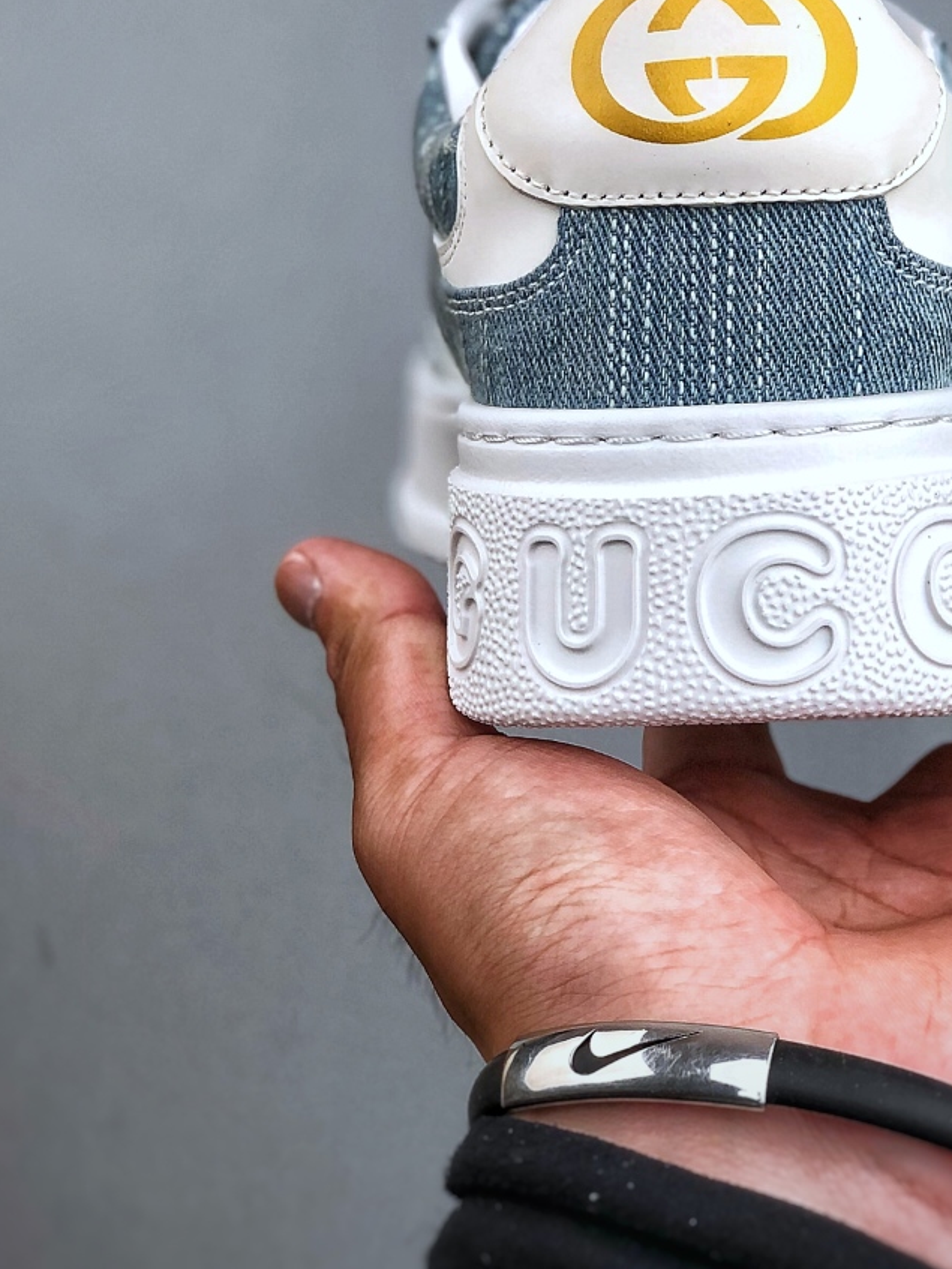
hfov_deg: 15.2
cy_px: 261
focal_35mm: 97
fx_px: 3555
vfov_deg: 20.0
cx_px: 646
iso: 32
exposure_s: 1/100
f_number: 2.8
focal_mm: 6.6
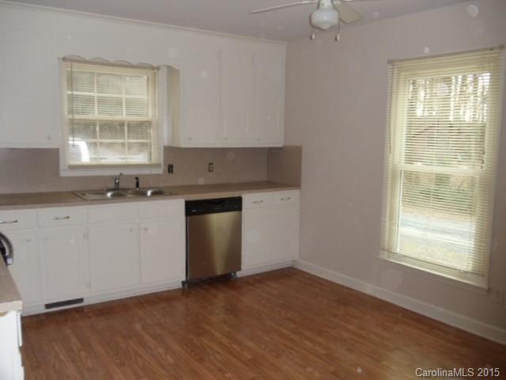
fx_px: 643
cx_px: 253
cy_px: 190
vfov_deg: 32.9
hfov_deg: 42.9
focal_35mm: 44
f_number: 3.5
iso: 200
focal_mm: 6
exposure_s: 1/30
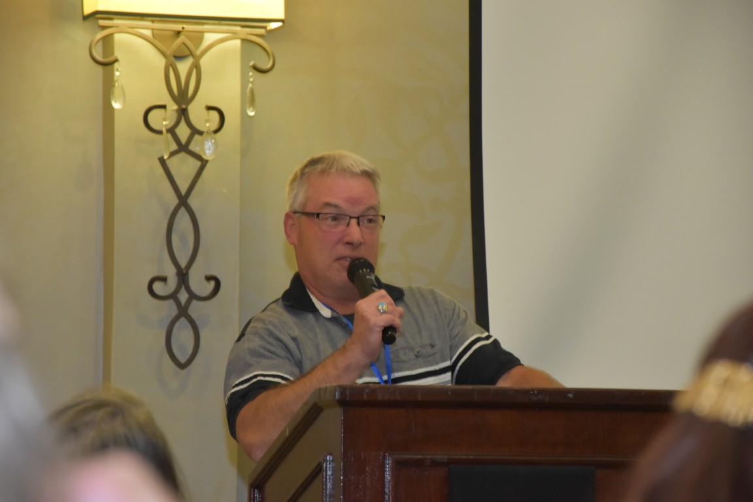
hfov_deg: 13.0
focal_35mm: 158
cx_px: 376
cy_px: 251
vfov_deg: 8.7
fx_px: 3294
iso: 1600
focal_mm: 105
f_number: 5.6
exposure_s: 1/60
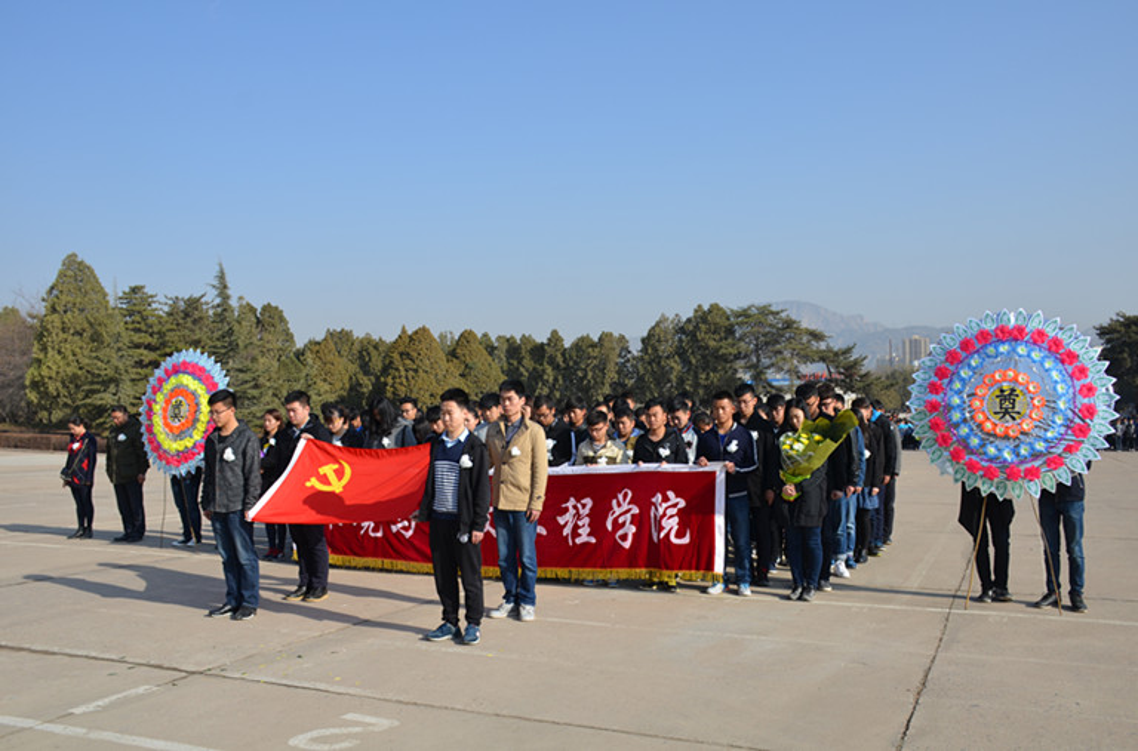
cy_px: 376
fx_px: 1040
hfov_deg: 57.4
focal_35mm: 33
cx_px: 569
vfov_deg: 39.7
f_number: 8
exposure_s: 1/250
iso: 100
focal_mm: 22
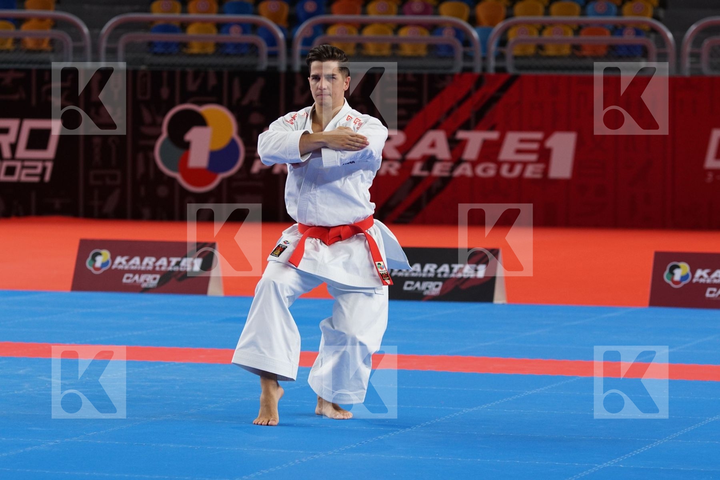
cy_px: 240
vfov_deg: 8.3
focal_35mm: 165
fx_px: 3300
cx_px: 360
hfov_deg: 12.5
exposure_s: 1/400
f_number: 3.2
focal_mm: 110
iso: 640
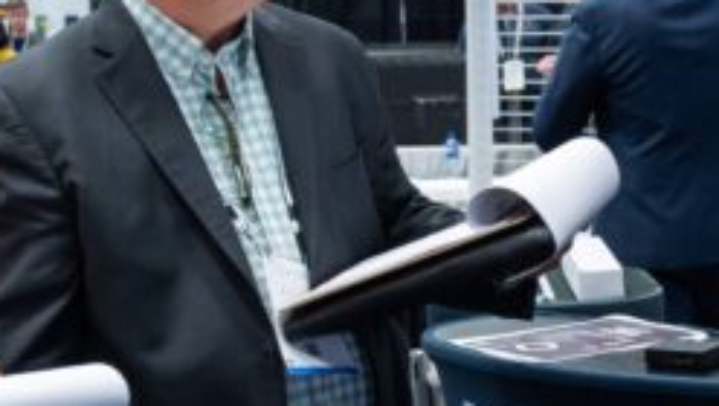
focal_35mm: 108
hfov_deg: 19.7
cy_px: 241
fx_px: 2061
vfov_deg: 11.2
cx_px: 516
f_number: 5.6
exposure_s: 1/125
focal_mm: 32
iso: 2000
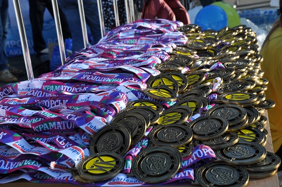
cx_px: 141
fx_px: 446
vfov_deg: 23.7
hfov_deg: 35.1
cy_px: 94
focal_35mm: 57
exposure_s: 1/125
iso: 200
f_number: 11
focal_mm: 38
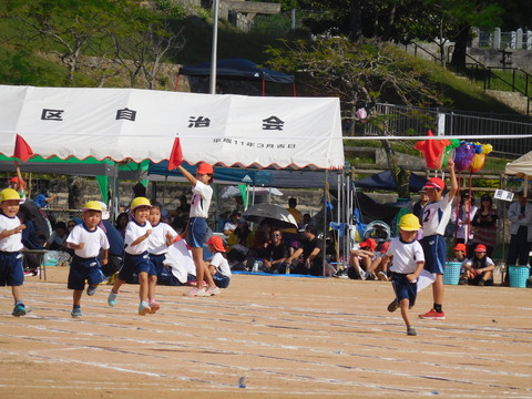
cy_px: 200
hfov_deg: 5.7
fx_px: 5379
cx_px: 266
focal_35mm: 350
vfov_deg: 4.2
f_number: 6
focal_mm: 62.4
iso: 125
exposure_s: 1/800
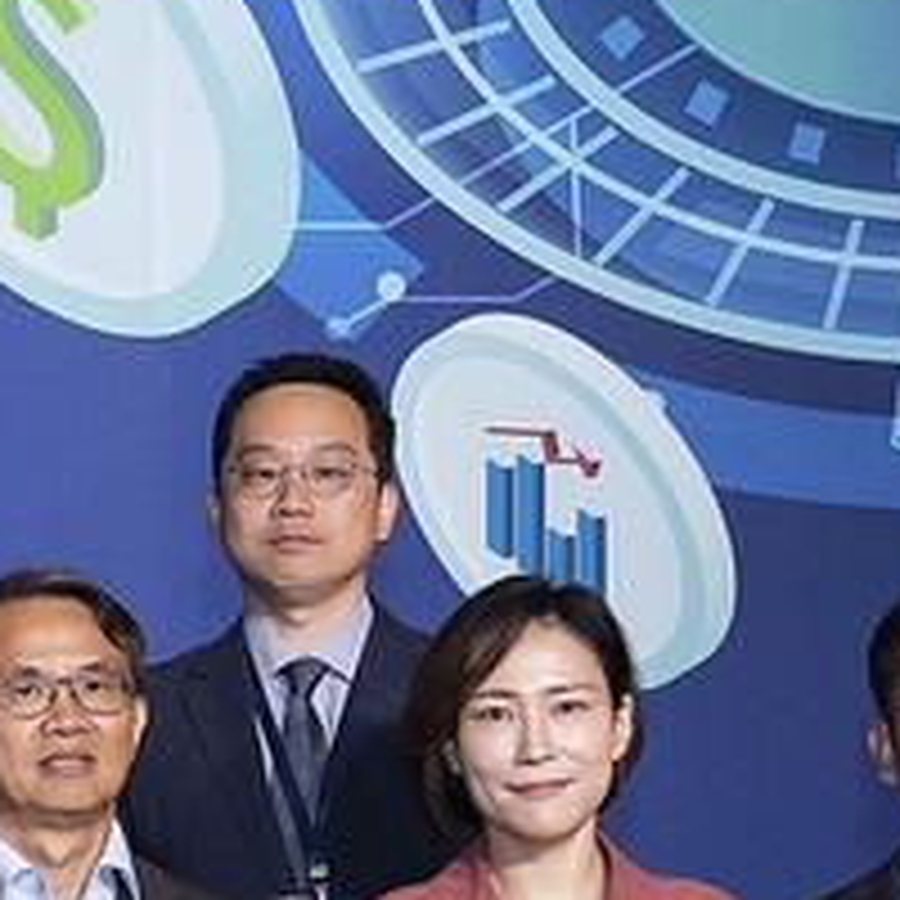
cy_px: 700
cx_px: -1053
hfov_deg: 7.6
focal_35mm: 217
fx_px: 6383
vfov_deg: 8.1
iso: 800
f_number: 4
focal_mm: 40
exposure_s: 1/125
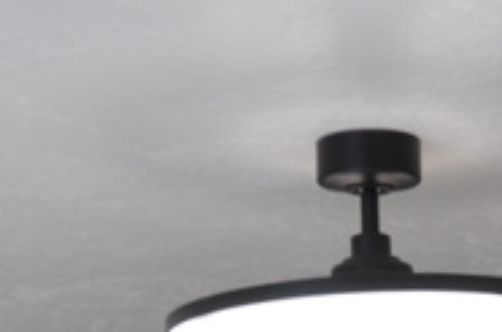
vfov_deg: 8.3
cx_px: 553
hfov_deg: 13.5
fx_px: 2072
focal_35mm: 149
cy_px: 839
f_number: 6.3
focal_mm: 18
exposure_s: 1/40
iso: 200
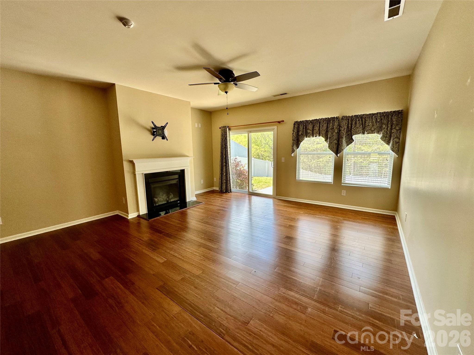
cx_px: 237
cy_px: 178
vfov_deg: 85.7
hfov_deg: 102.1
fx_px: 192
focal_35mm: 14
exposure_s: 1/120
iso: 64
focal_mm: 2.22
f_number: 2.2
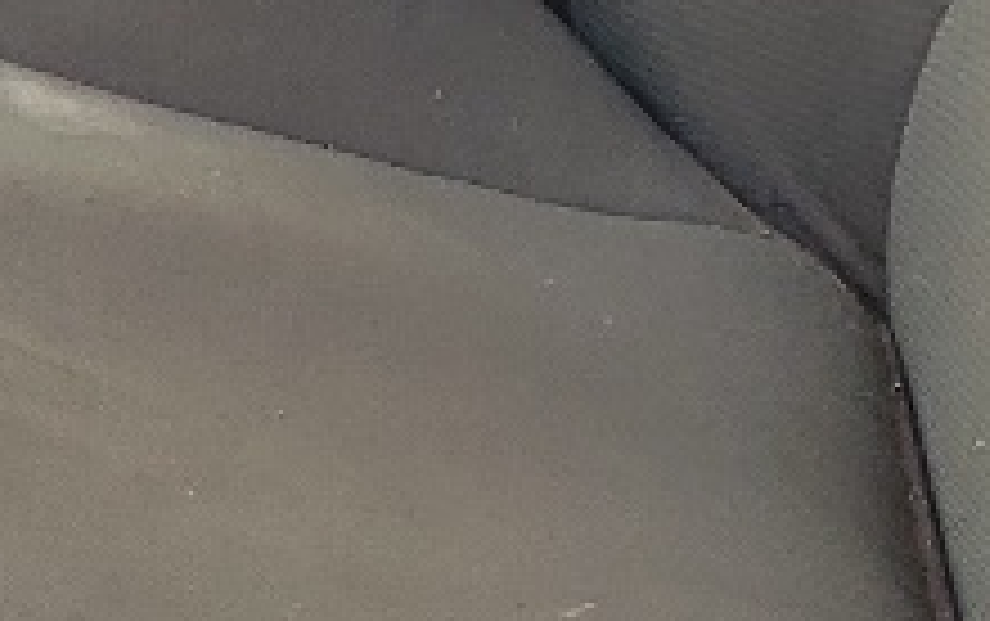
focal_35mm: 200
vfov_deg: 6.5
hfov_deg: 9.7
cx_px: -1048
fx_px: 5402
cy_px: -446
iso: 50
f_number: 1.5
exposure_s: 1/303
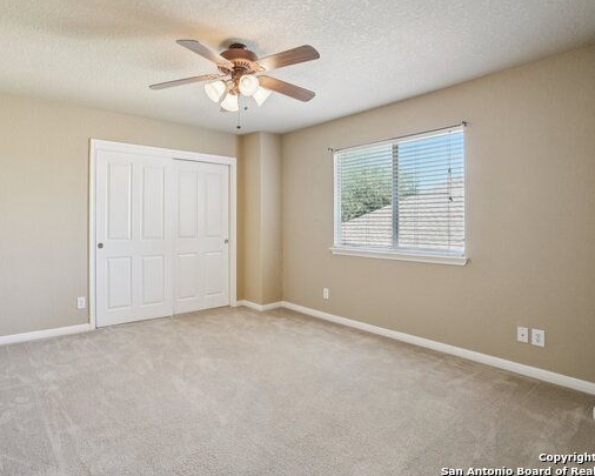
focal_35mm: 19
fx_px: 335
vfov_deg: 70.8
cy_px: 227
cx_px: 256
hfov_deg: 82.8
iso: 400
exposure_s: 1/15
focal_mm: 16
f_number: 8
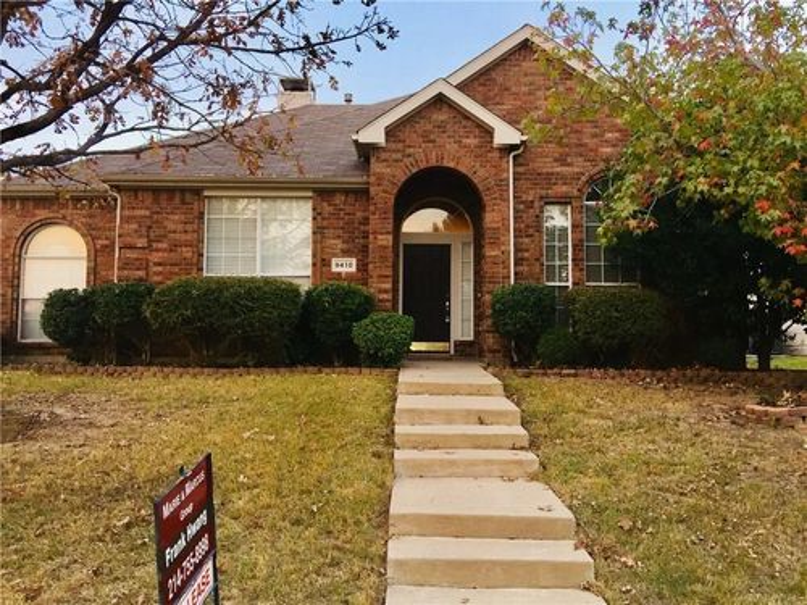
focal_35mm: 29
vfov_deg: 48.2
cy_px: 302
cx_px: 404
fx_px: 676
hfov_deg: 61.7
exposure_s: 1/30
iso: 50
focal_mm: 4.15
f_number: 2.2
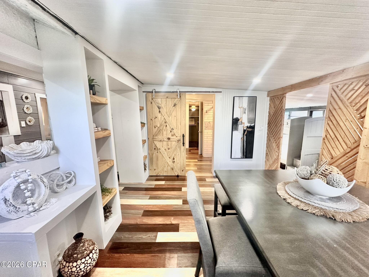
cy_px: 138
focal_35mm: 14
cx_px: 184
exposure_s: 1/120
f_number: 2.2
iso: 320
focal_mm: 2.22
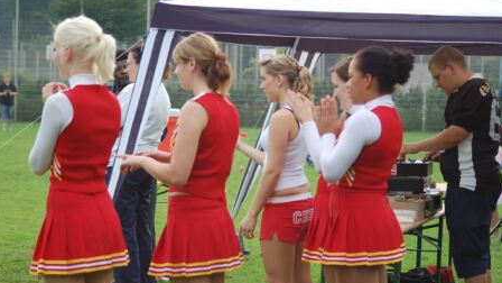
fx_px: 1478
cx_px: 250
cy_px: 163
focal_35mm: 111
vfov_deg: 10.9
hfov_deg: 19.3
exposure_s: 1/640
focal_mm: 70
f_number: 4
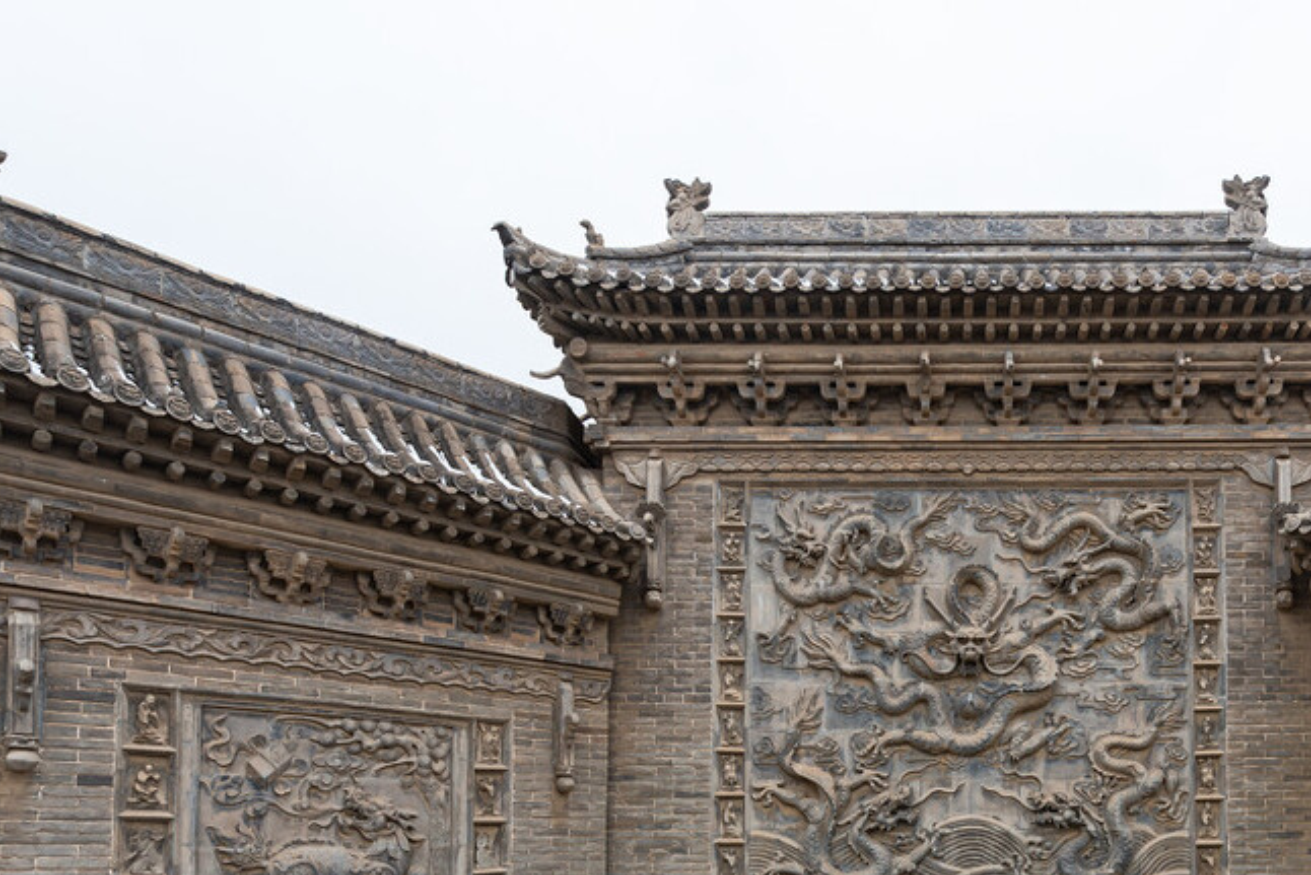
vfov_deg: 44.5
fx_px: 947
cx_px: 958
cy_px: 809
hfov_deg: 65.8
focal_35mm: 26
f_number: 5.6
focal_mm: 14
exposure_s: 1/250
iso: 200
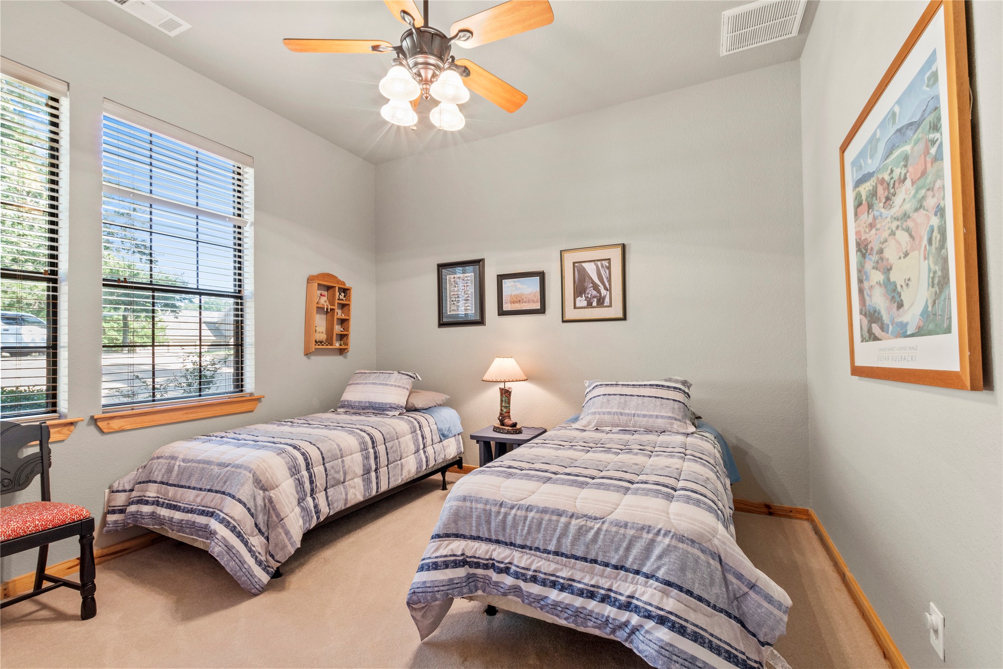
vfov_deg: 77.3
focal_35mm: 15
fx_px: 418
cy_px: 334
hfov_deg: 100.4
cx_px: 502
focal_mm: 10
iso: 100
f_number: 9
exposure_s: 1/2.5
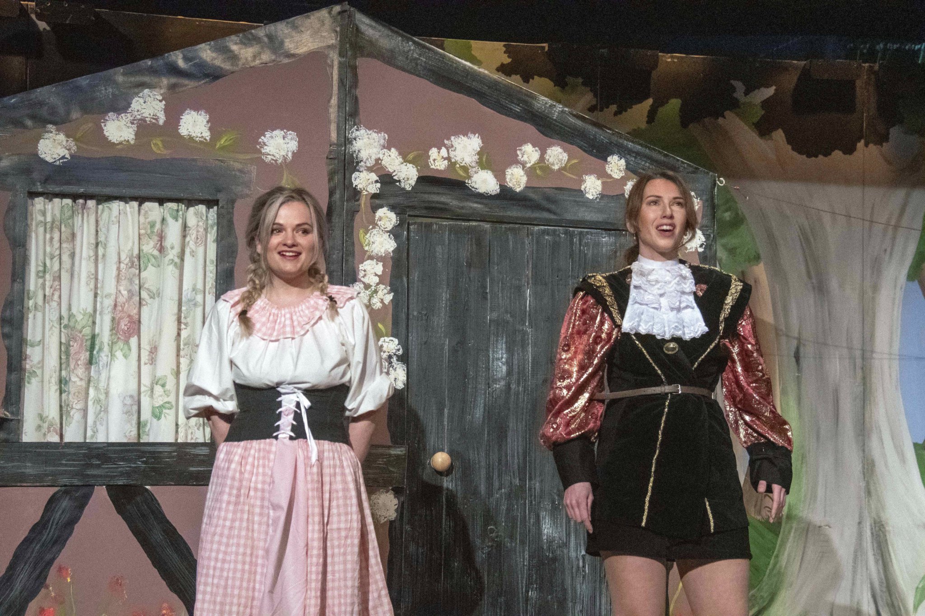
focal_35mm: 90
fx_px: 2312
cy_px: 308
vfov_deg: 15.2
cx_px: 462
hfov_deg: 22.6
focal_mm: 60
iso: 6400
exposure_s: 1/125
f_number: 5.3
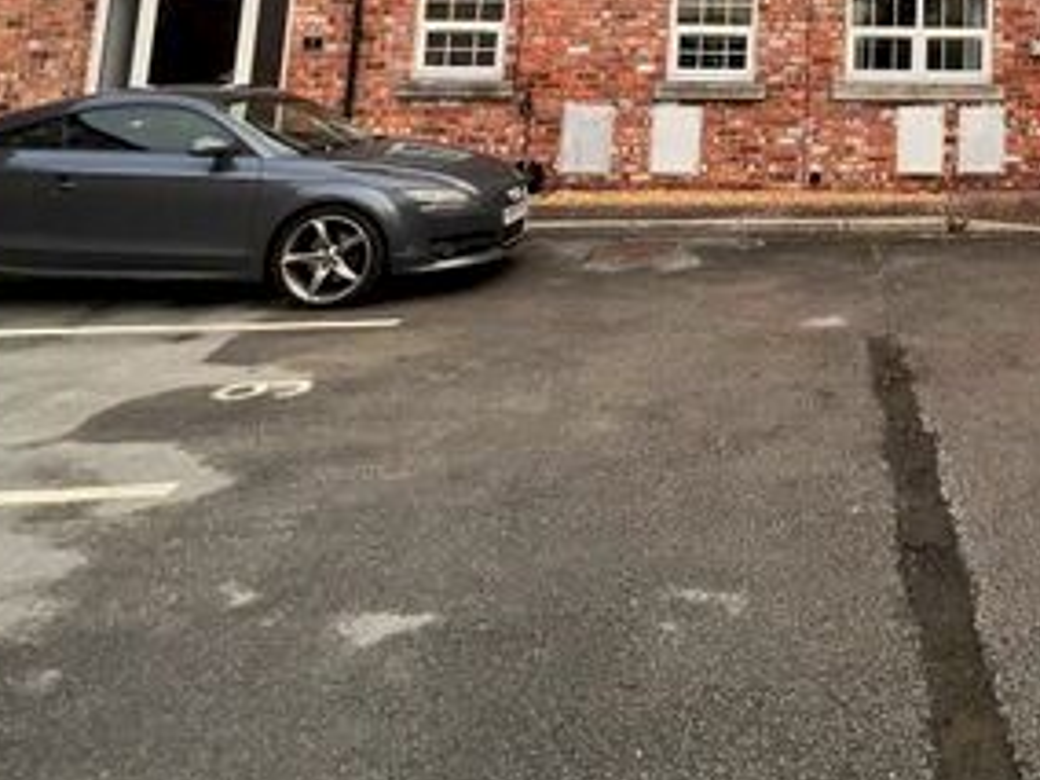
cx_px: 992
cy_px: -112
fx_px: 961
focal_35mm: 32
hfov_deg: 48.7
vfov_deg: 36.2
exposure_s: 1/295
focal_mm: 1.57
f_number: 1.8
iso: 32
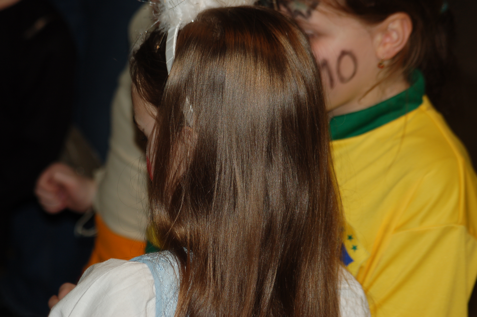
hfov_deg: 12.5
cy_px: 158
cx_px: 238
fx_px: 2184
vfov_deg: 8.3
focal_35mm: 165
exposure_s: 1/125
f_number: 5.6
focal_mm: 110
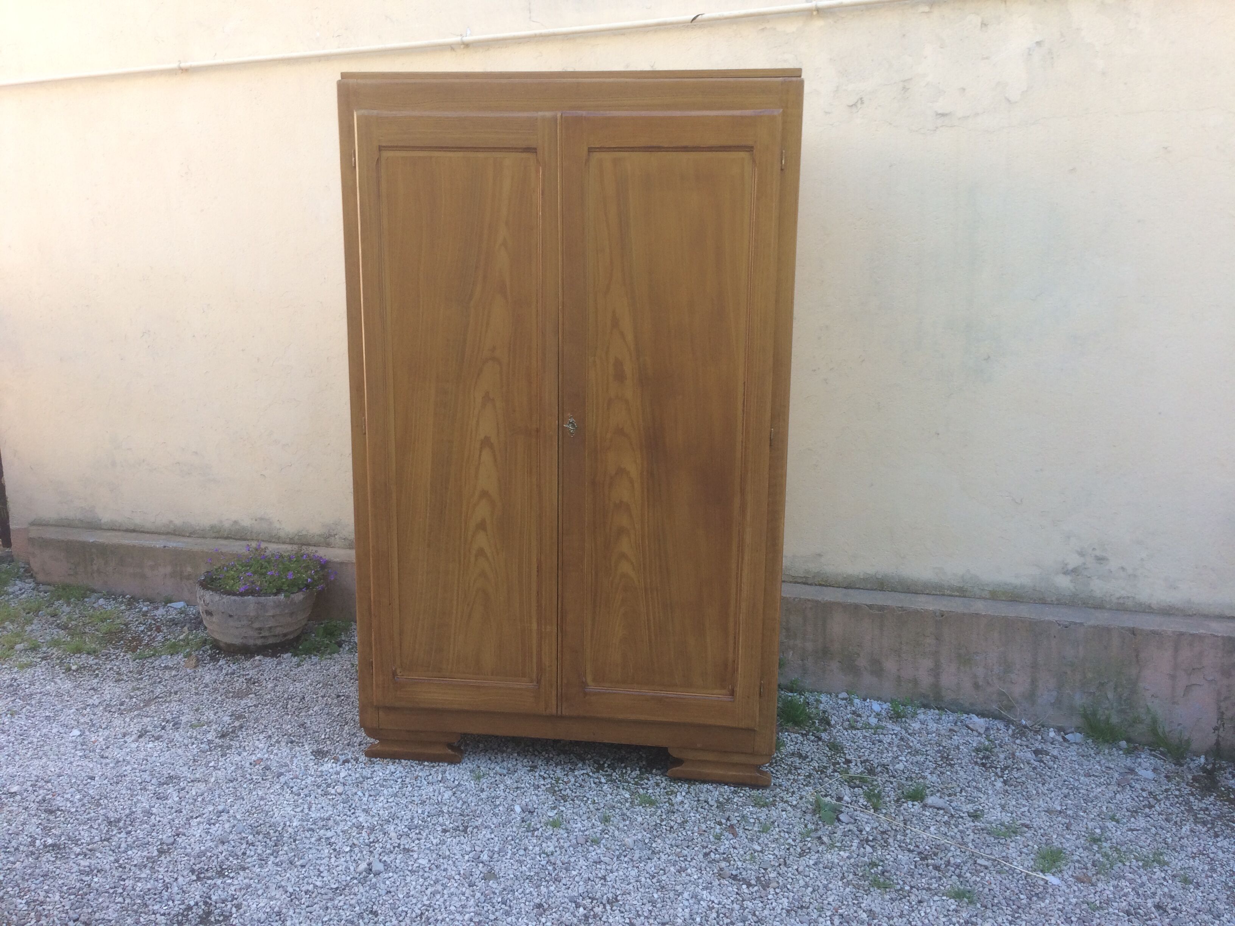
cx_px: 618
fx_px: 1035
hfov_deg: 61.7
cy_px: 463
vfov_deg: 48.2
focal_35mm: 29
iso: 32
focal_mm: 4.15
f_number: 2.2
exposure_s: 1/129
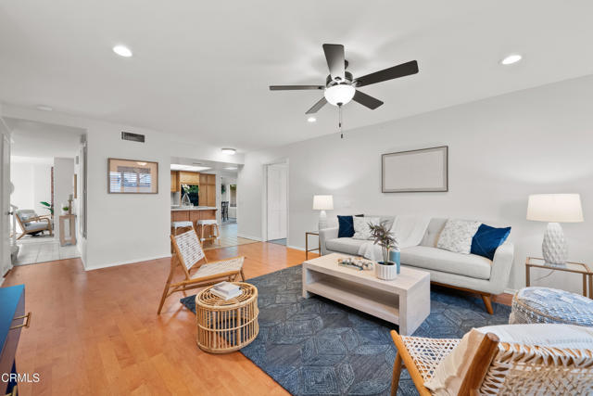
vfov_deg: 81.2
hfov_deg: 104.2
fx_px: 231
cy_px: 198
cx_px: 296
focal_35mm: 14
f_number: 9
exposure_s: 1/5
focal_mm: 14
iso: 250
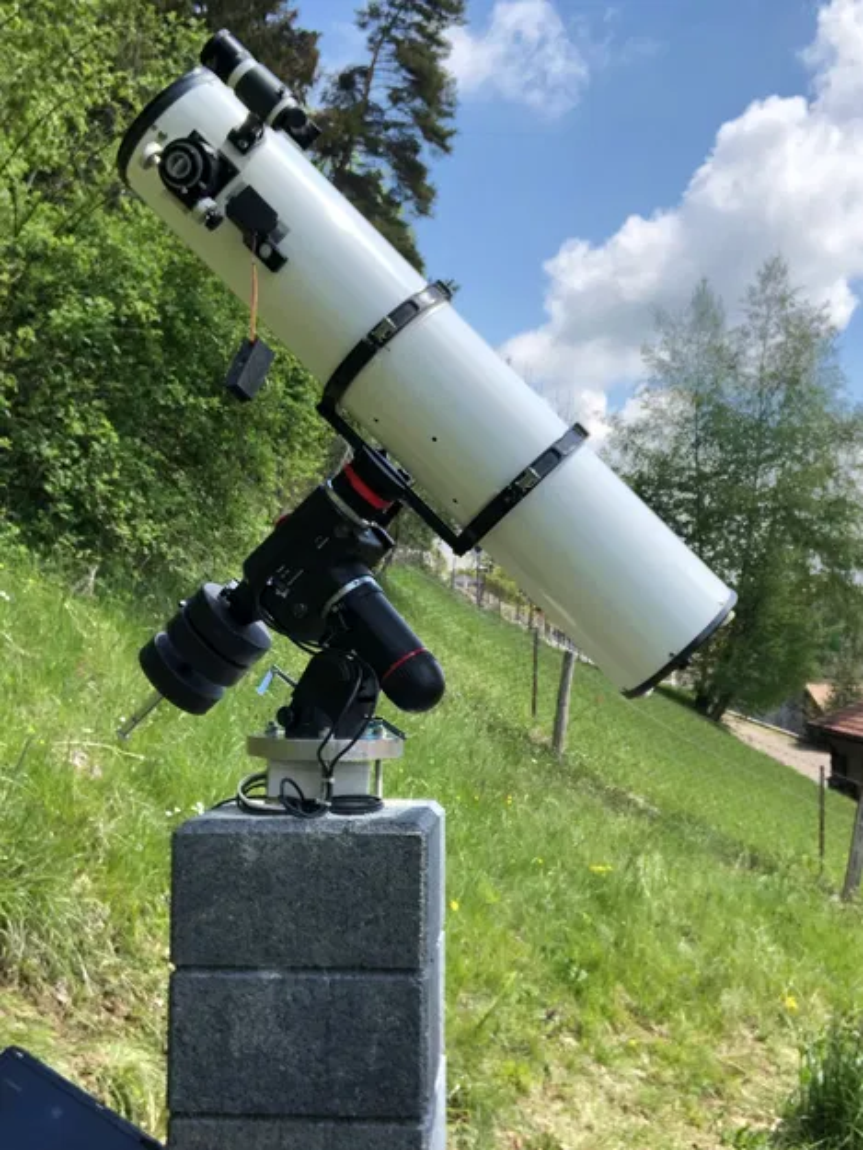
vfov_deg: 56.8
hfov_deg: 44.2
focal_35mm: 32
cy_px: 575
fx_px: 1063
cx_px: 432
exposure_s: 1/410
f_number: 2.2
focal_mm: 2.87
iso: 20
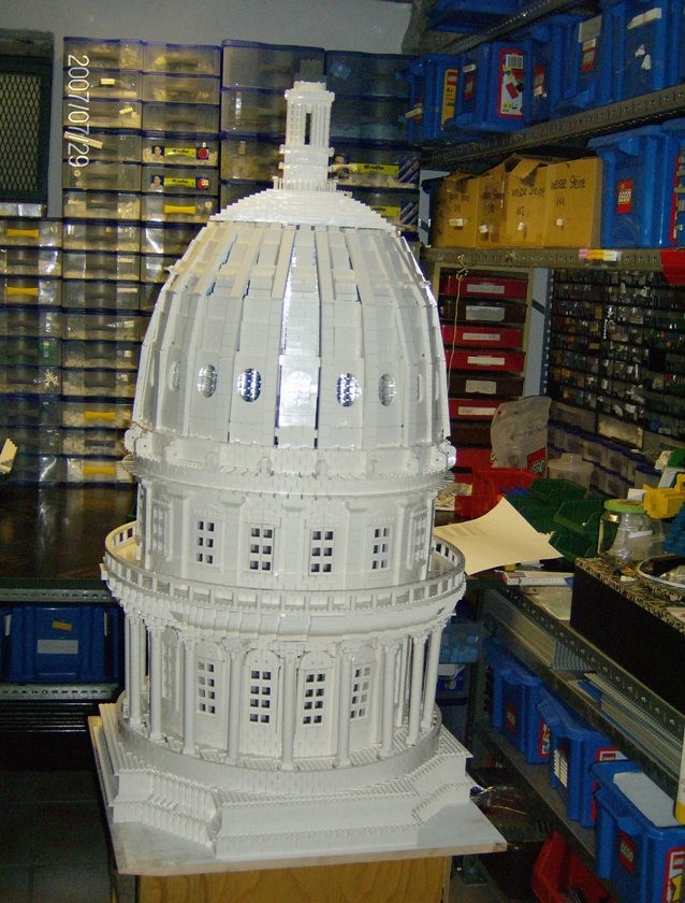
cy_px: 452
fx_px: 1204
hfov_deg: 31.8
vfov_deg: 41.1
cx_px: 342
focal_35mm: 46
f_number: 3.1
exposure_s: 1/74
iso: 200
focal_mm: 7.7
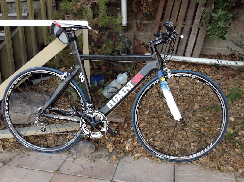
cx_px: 122
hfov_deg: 55.4
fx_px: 232
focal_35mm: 33
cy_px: 91
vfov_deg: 42.9
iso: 25
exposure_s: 1/40
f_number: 2.4
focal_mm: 3.3
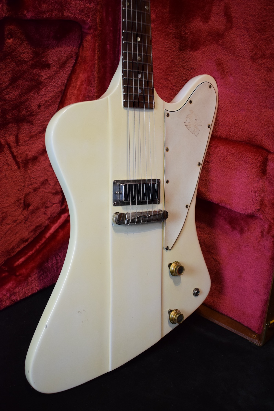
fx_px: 462
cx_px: 137
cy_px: 206
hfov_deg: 33.0
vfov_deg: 47.9
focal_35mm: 40
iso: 1400
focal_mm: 27
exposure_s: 1/60
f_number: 4
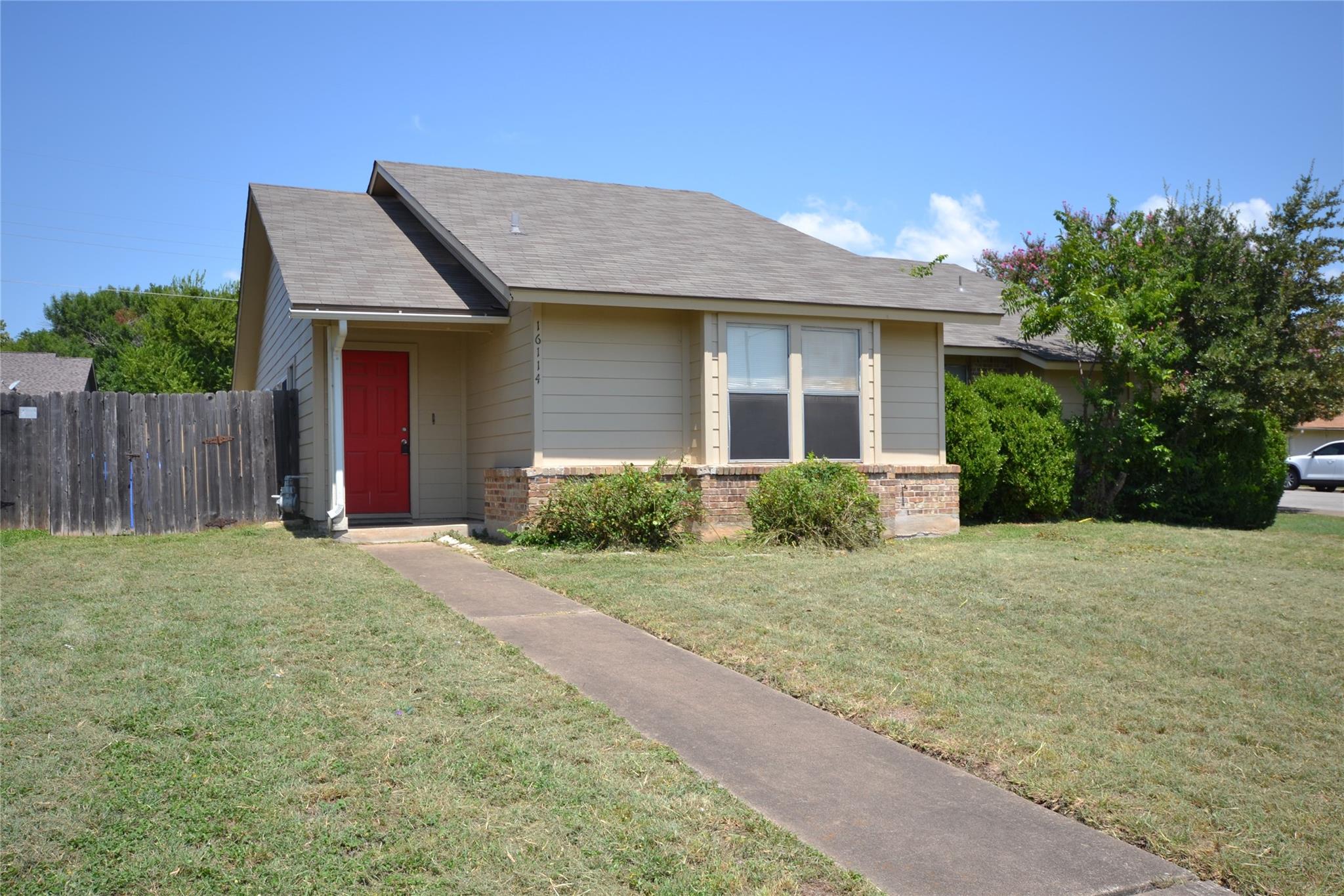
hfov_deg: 61.9
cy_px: 448
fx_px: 1120
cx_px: 672
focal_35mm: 30
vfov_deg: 43.6
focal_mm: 20
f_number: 8
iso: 100
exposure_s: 1/200
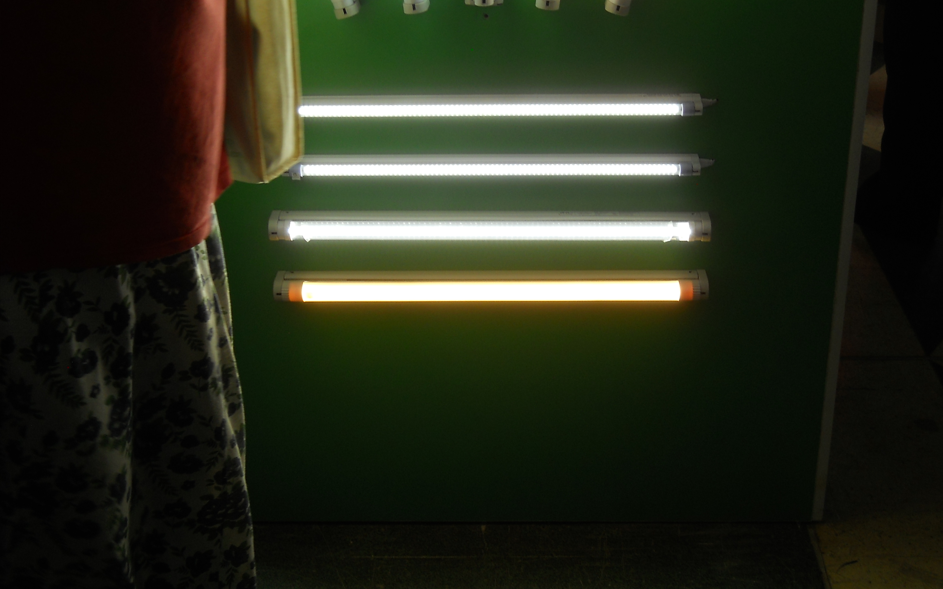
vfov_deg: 24.4
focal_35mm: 53
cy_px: 325
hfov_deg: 38.2
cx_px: 491
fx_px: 1362
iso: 80
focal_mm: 7.88
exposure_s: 1/60
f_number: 3.3
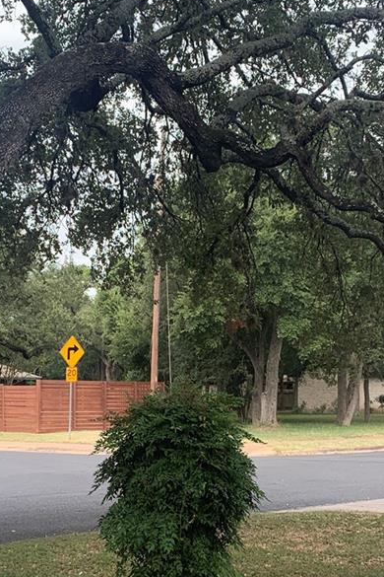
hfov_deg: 19.2
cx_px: 150
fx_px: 1136
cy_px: 490
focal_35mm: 71
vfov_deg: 27.7
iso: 25
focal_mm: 4.25
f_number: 1.8
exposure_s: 1/408
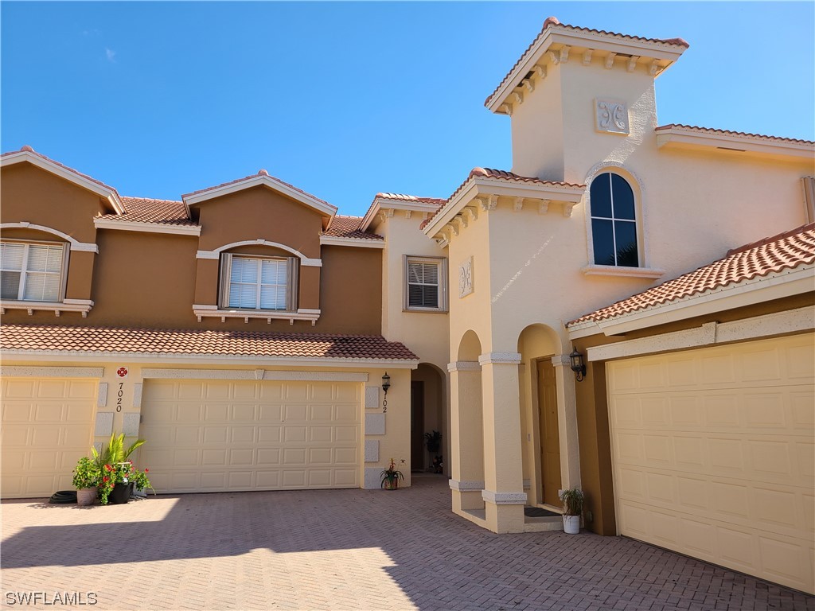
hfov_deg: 67.3
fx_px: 612
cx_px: 408
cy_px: 306
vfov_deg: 53.1
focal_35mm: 26
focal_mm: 5.4
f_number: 1.8
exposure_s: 1/1304
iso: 40
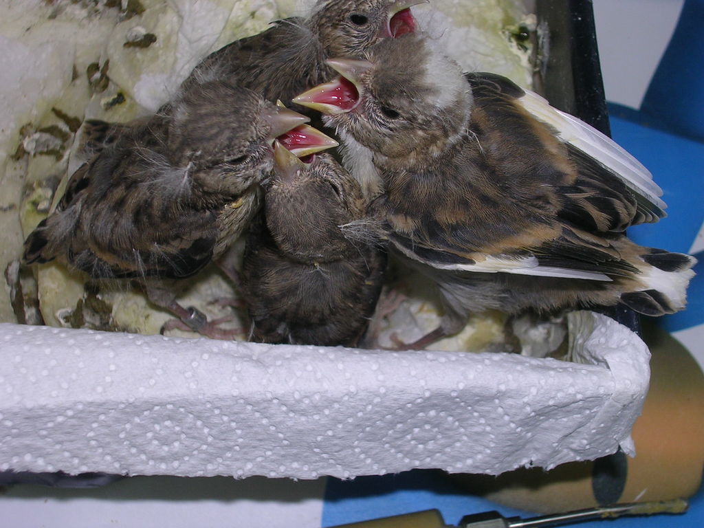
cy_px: 264
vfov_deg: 21.9
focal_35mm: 67
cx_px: 352
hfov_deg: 29.0
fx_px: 1363
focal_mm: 10.2
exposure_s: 1/60.1
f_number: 3.6
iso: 50
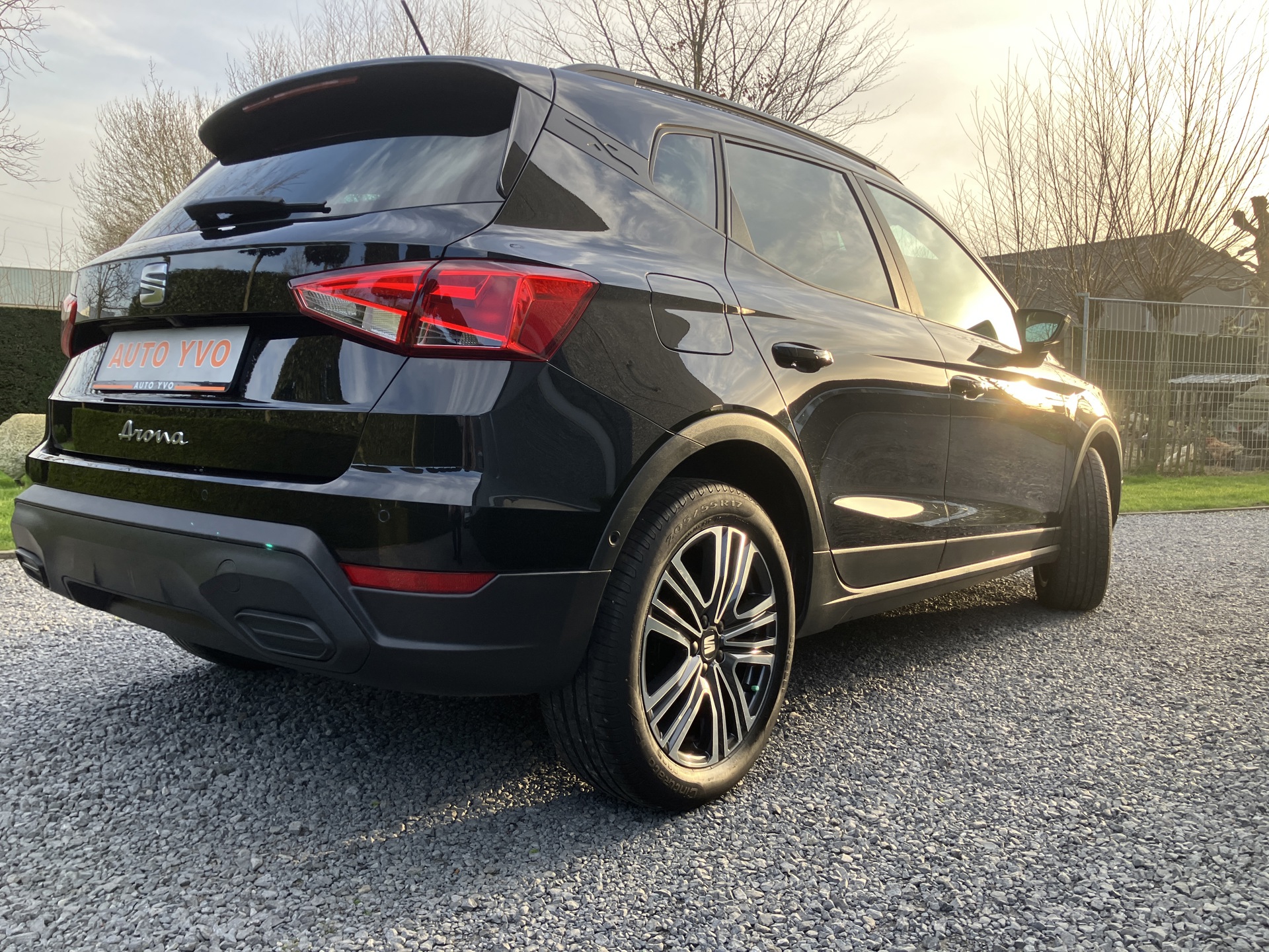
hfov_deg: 63.4
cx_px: 634
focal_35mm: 28
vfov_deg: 49.7
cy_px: 476
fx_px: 1026
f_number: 1.8
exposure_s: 1/166
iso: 32
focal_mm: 3.99
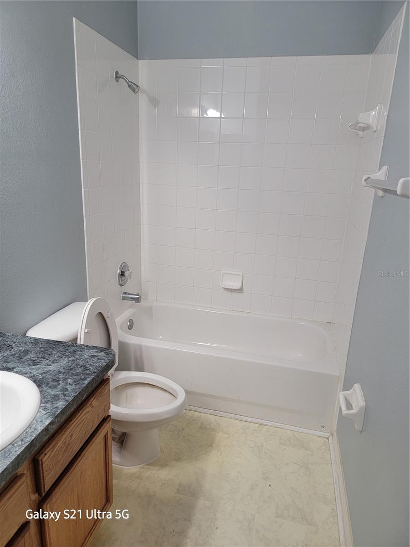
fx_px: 379
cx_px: 205
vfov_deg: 71.6
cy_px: 274
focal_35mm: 24
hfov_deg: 56.8
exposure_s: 1/60
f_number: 1.8
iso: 160
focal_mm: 6.7
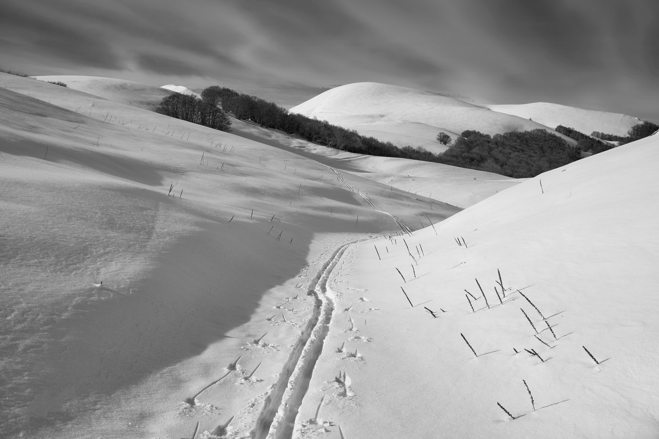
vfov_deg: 30.5
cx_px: 330
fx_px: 805
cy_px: 220
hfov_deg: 44.5
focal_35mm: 44
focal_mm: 29.2
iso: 160
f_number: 7.1
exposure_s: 1/1250
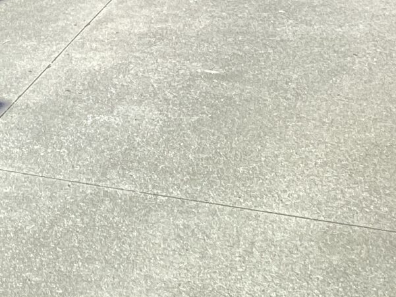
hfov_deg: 13.9
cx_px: -211
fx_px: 1510
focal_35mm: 132
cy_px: -306
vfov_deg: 10.3
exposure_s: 1/708
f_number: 2.4
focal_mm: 3.3
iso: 25
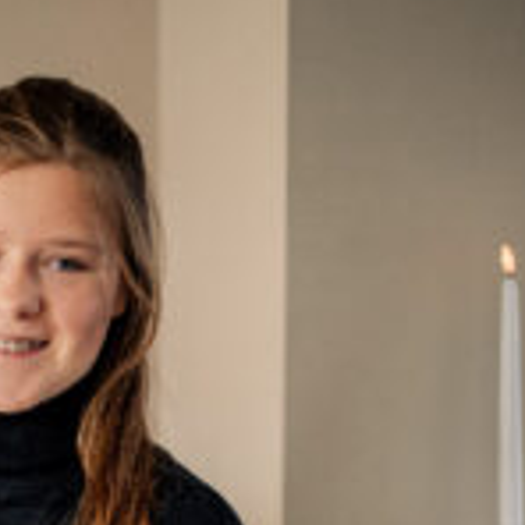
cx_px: 18
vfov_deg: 12.0
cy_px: 775
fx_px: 2385
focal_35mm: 139
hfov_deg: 12.4
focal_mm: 50
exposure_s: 1/800
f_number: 1.8
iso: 2000
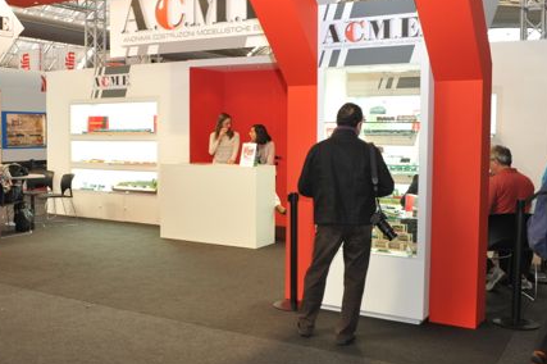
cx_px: 206
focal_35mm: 42
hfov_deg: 46.0
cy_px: 161
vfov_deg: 31.8
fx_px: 638
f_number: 8
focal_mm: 28
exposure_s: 1/50
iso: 640
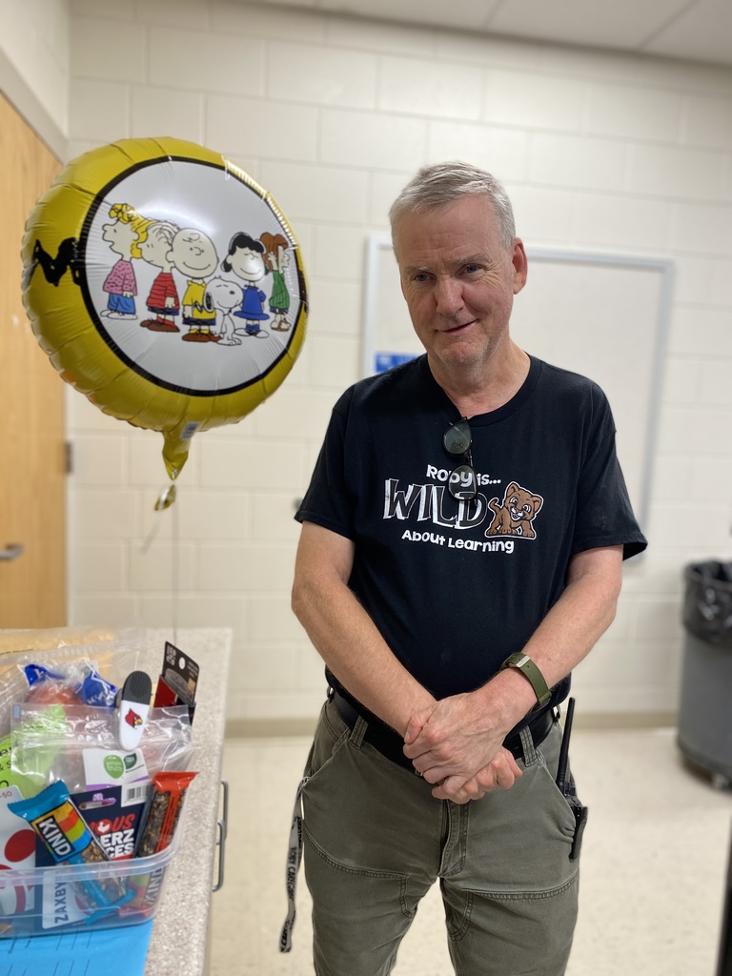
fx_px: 733
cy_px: 488
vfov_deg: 67.3
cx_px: 366
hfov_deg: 53.1
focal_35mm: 26
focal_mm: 4.25
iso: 64
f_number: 1.8
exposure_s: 1/60
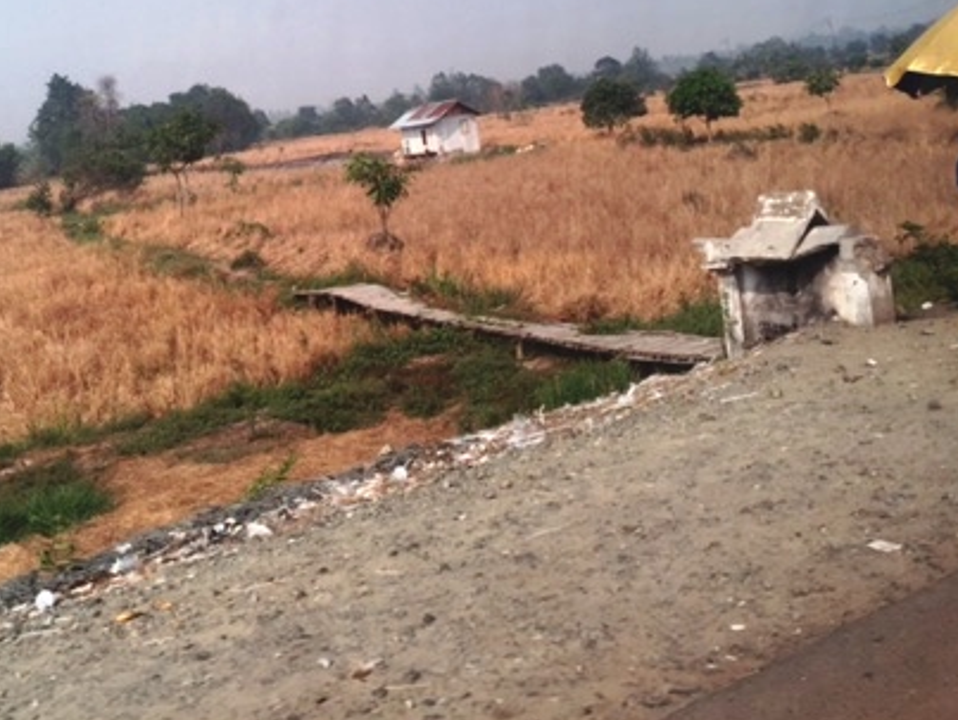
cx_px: 295
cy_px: 162
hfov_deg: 40.5
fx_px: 1274
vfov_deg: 30.9
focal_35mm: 46
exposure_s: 1/494
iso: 32
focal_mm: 4.15
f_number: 2.2
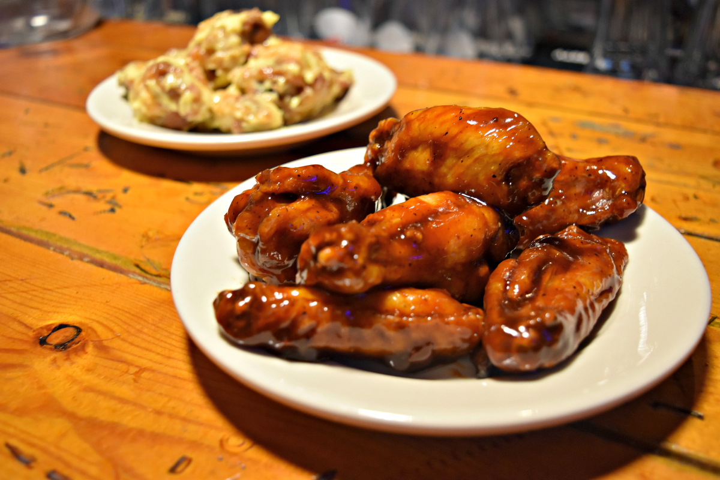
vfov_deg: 36.9
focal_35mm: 36
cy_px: 240
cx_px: 360
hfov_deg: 53.1
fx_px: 720
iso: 1250
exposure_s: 1/60
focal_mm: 24
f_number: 4
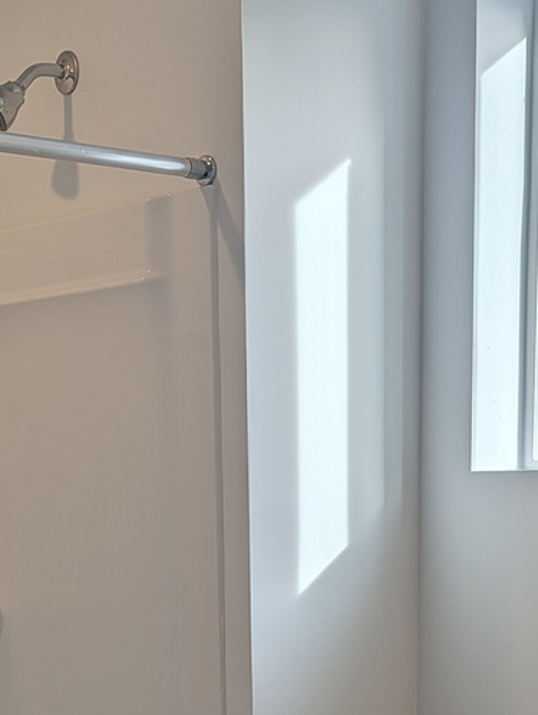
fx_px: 1530
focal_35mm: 74
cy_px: 863
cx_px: 262
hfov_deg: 19.9
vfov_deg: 23.9
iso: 16
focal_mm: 6.9
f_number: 1.68
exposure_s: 1/239
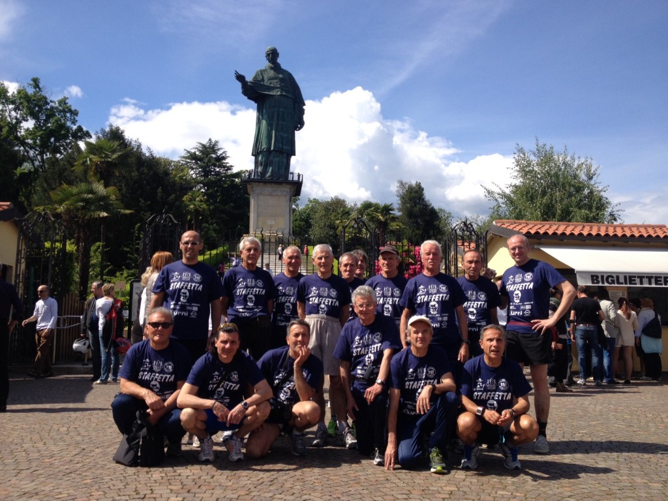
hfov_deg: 52.6
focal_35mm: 35
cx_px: 334
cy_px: 250
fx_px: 675
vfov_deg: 40.7
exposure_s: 1/1534
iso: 50
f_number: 2.4
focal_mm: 4.28
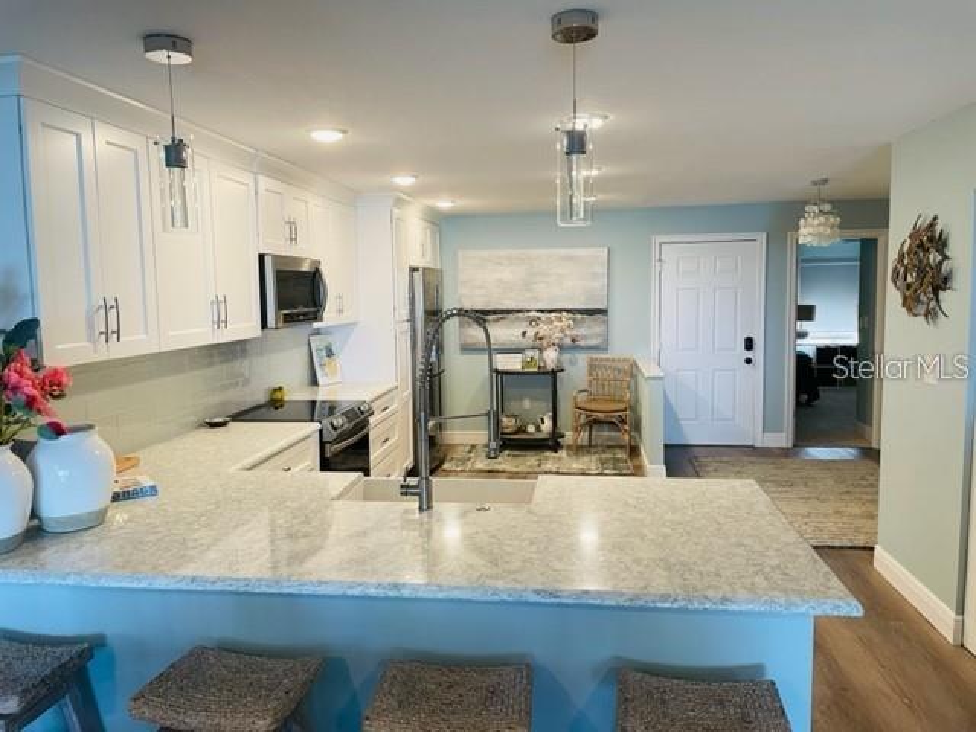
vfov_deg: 53.1
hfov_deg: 67.3
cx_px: 488
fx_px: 733
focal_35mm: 26
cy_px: 366
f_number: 1.6
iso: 80
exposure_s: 1/60
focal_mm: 4.2
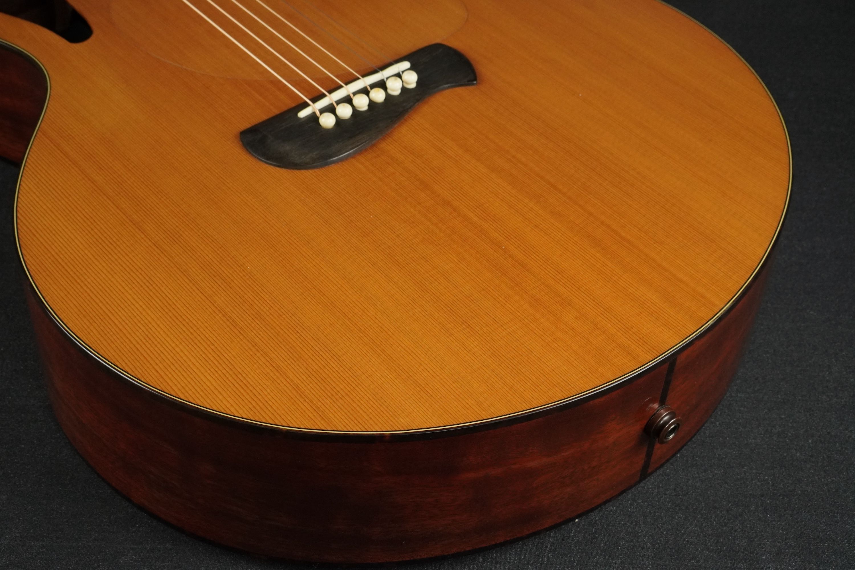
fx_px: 1247
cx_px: 428
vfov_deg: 25.8
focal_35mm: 52
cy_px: 285
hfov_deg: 37.9
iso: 1600
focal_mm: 35
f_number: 11
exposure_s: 1/60
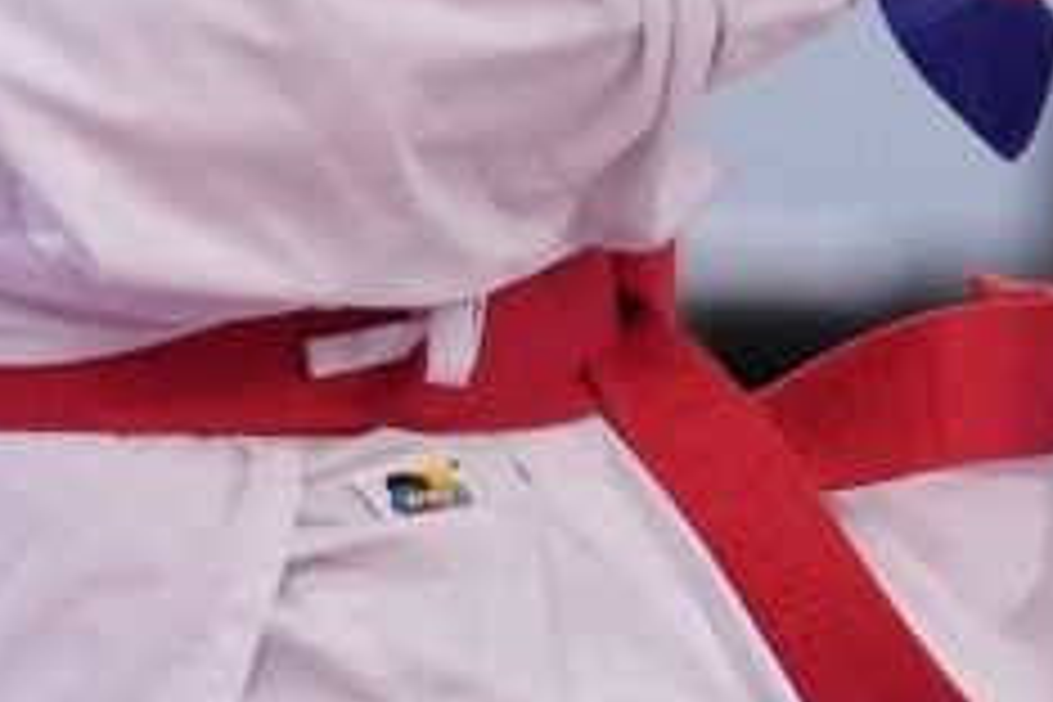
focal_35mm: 2305
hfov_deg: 0.9
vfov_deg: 0.6
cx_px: 621
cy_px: -122
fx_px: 67416
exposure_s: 1/1000
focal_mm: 200
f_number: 2.8
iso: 2000
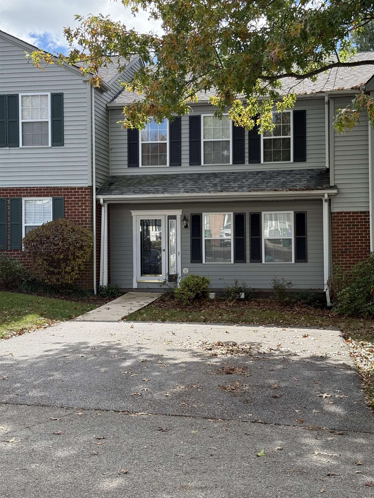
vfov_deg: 39.7
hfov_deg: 30.3
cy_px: 249
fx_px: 691
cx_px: 187
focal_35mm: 48
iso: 100
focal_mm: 6.76
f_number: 1.78
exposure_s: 1/1883
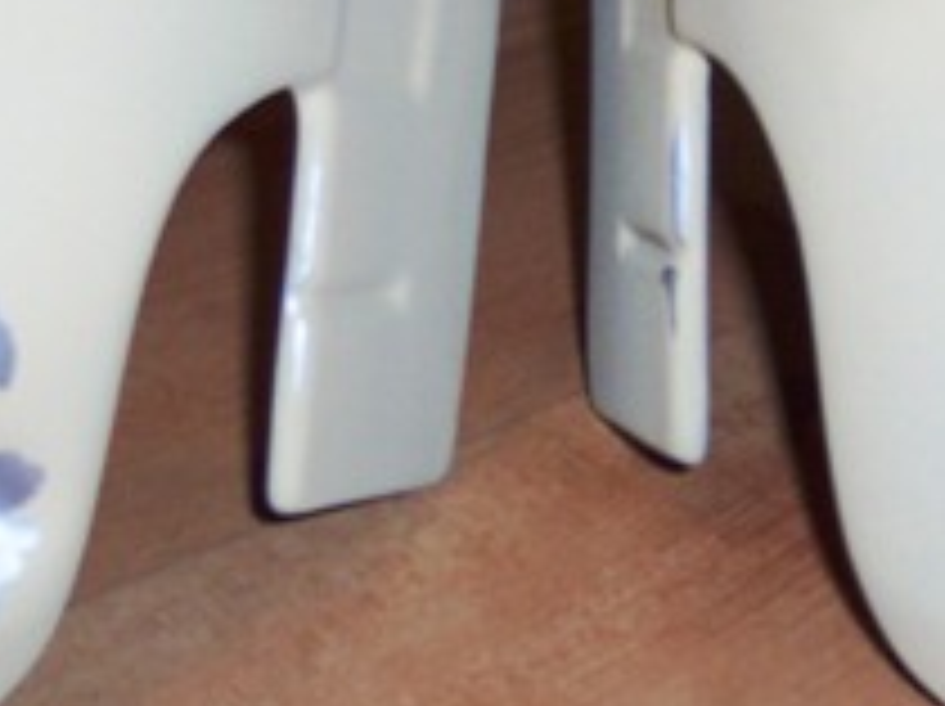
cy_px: 427
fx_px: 3163
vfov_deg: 12.7
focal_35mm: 116
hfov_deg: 17.0
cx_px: 495
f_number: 2.8
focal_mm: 8
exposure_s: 1/30
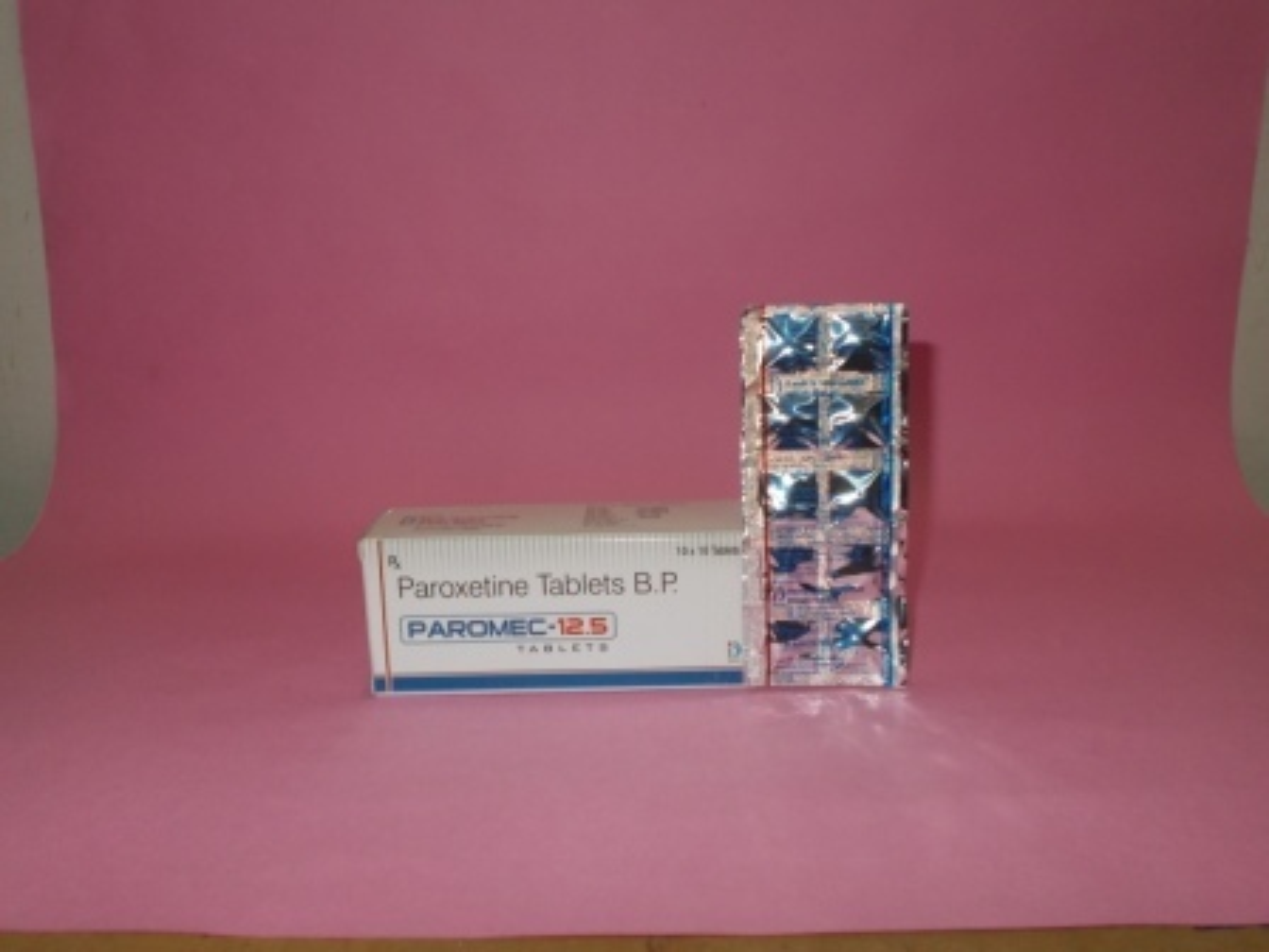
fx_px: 1246
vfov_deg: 41.8
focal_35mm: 34
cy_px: 476
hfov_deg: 54.0
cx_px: 634
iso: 200
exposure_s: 1/25
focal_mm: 6
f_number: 3.6
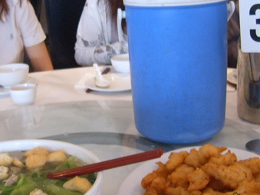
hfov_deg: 31.0
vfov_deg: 23.6
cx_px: 94
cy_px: 100
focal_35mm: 62
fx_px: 466
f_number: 2.8
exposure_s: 1/30
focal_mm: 5.8
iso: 100
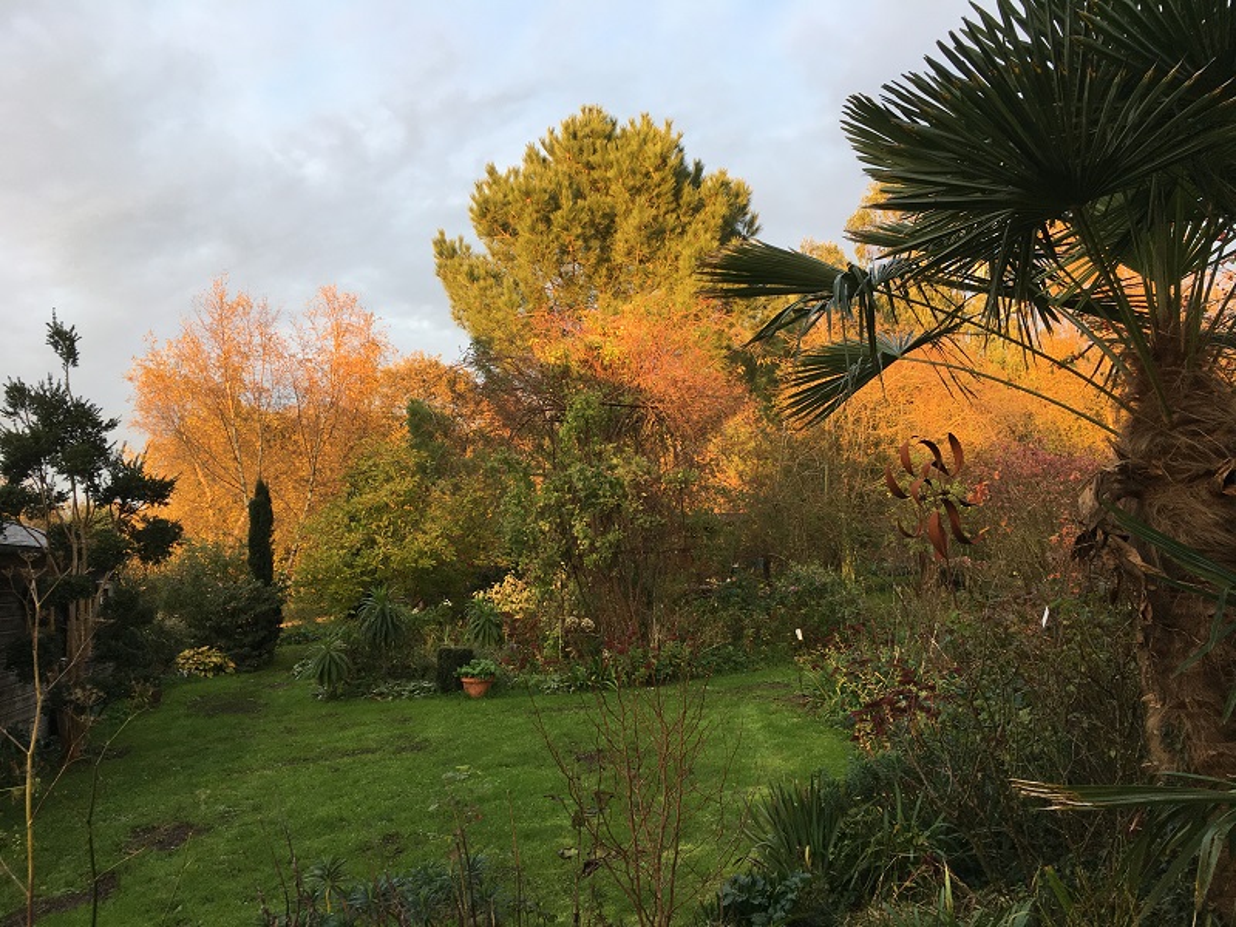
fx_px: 1035
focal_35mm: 29
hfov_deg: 61.7
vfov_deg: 48.2
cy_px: 464
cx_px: 618
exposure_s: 1/100
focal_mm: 4.15
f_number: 2.2
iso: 32
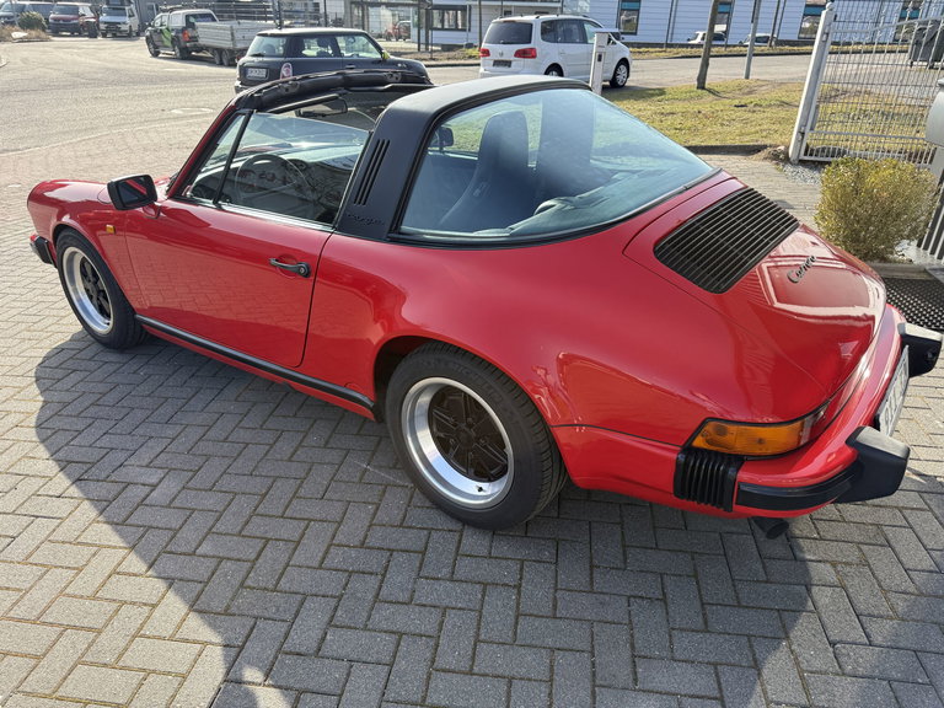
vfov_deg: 56.8
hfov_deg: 71.6
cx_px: 472
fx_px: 654
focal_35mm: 24
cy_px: 354
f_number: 1.78
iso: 100
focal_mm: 6.76
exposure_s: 1/1250
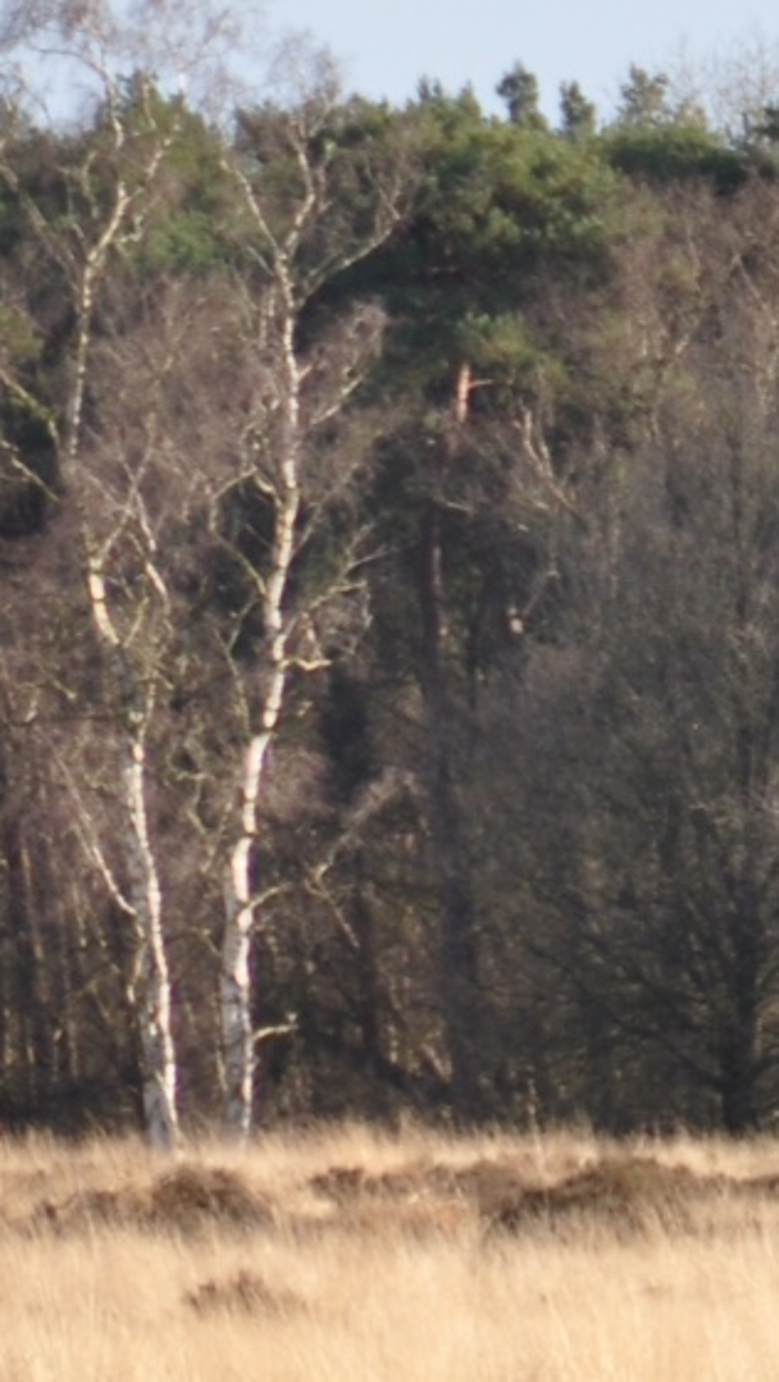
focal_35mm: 1199
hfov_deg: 1.0
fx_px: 43983
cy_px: 342
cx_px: 2640
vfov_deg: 1.8
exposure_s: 1/160
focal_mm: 200
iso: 200
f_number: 9
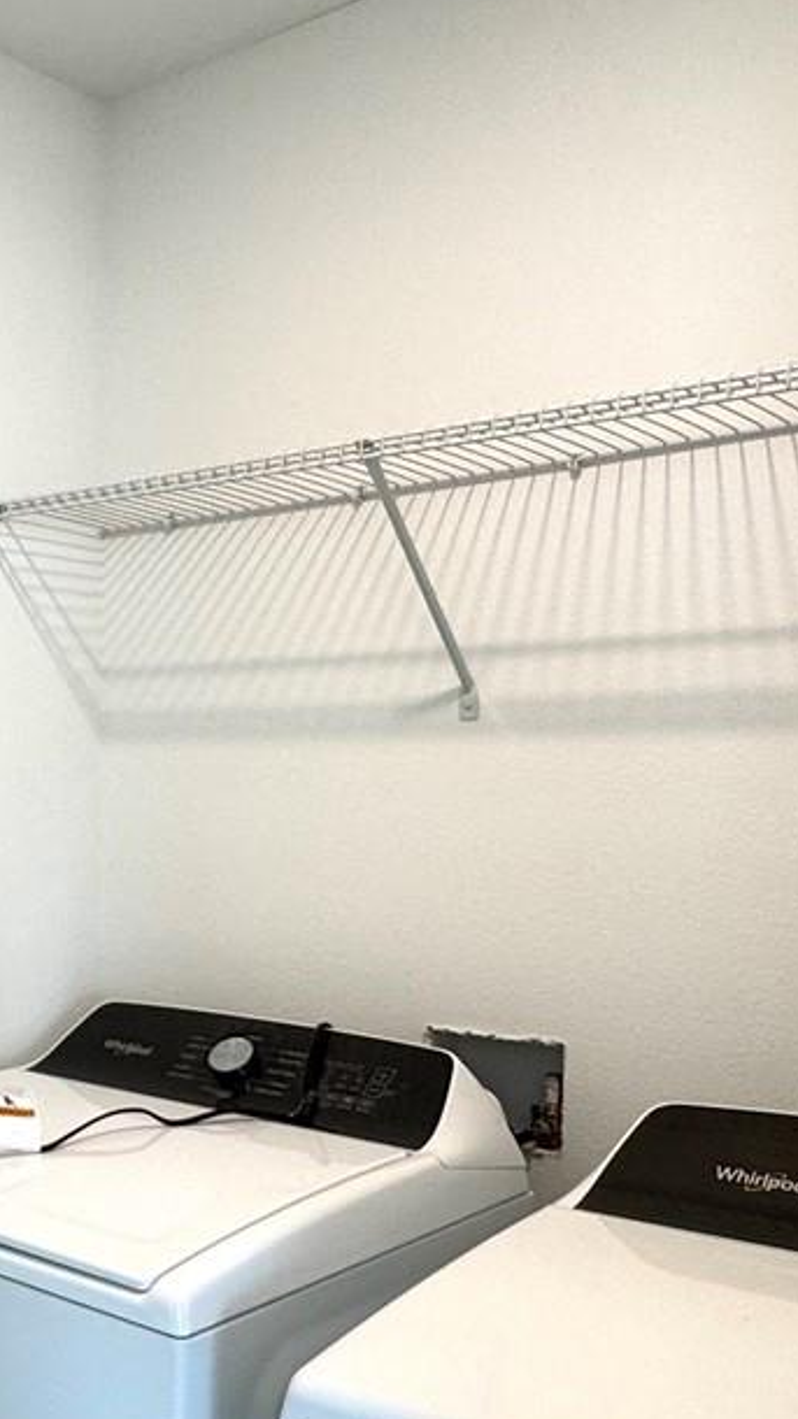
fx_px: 1505
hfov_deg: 26.5
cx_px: -156
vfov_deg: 50.1
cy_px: 875
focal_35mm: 40
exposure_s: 1/120
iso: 125
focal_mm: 2.22
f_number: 2.2
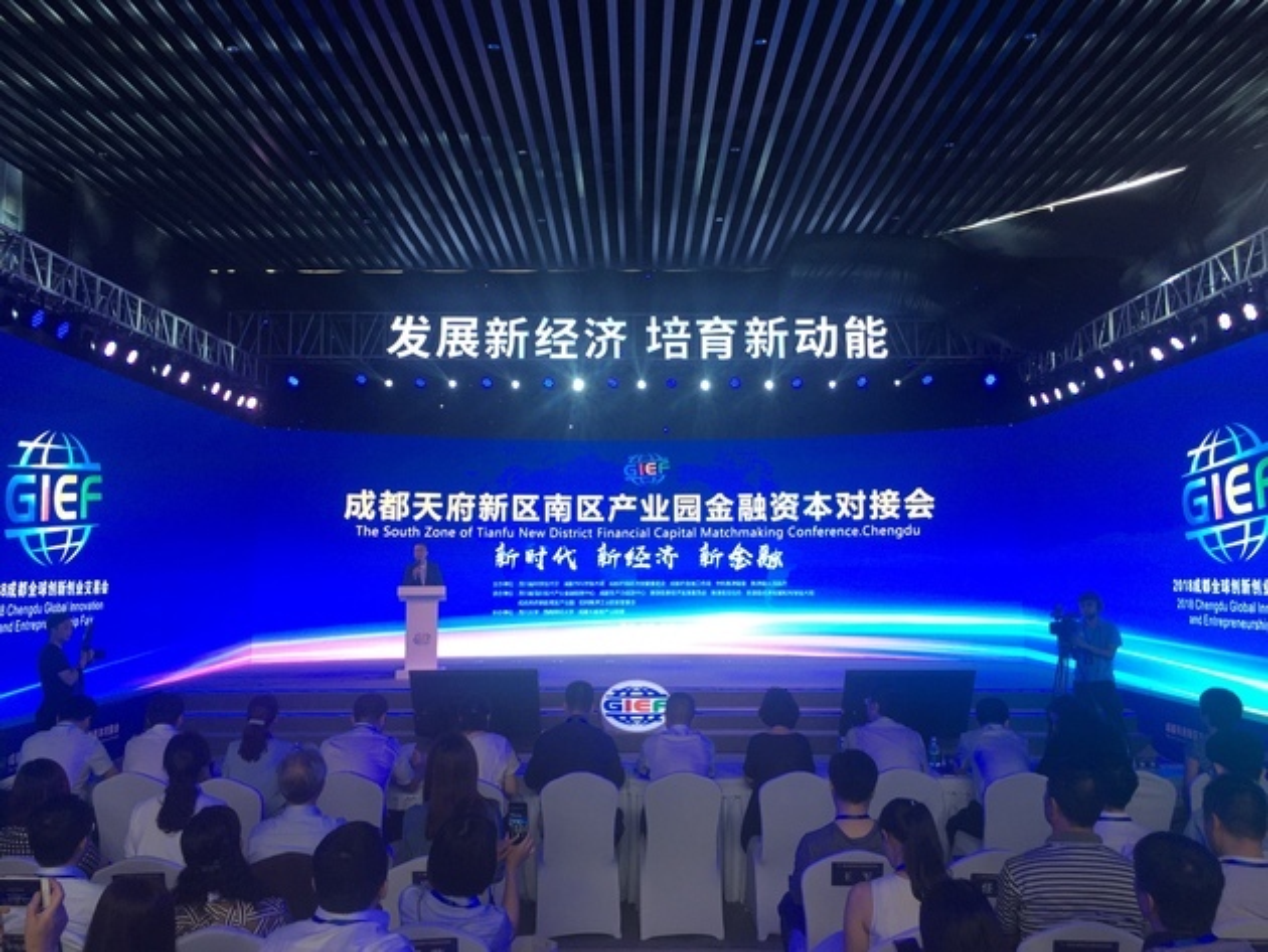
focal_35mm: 29
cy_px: 476
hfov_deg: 61.6
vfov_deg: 48.3
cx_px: 634
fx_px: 1063
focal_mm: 4.15
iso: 32
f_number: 2.2
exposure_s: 1/100
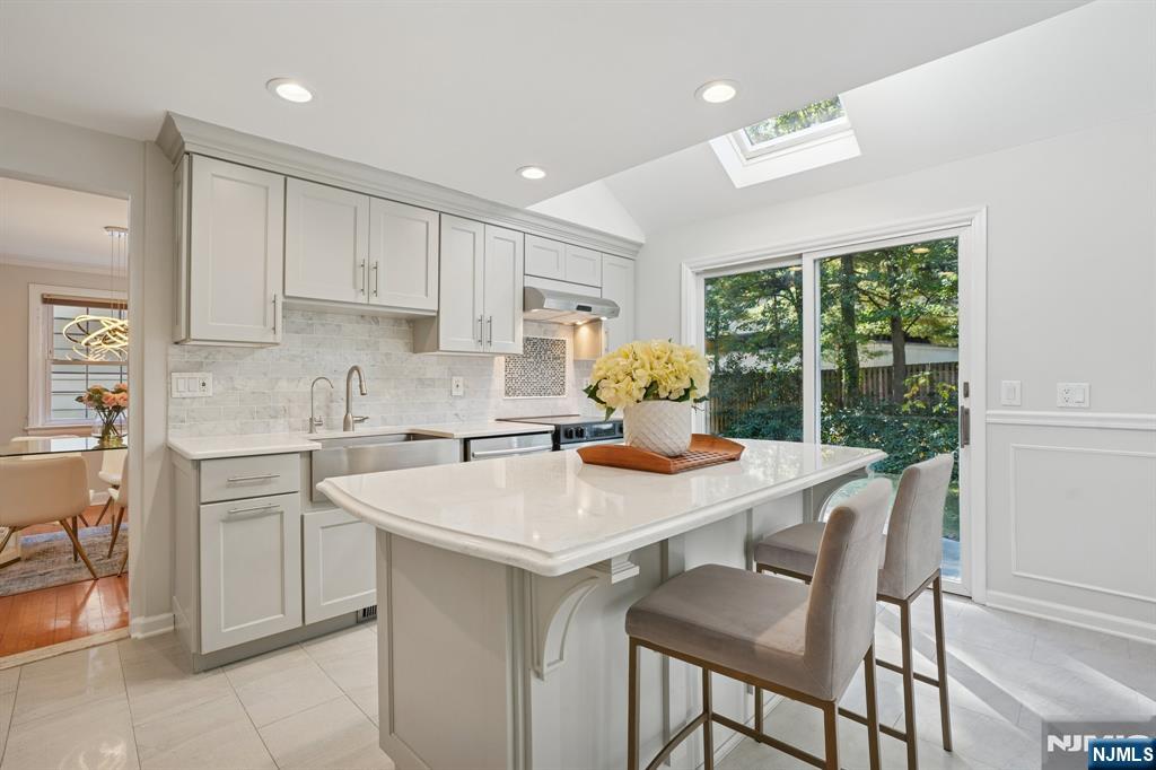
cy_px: 385
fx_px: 514
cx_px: 578
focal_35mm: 16
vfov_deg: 73.7
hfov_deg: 96.8
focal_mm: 16
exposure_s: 1/50
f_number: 8
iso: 400
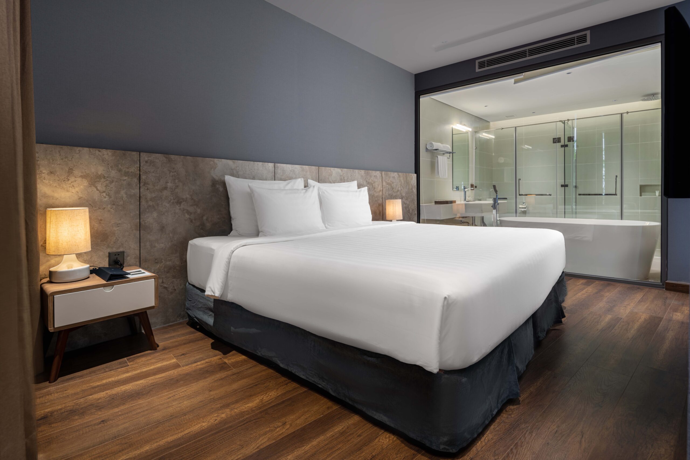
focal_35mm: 17
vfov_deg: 70.4
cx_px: 345
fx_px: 326
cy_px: 230
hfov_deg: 93.3
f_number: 11
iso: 80
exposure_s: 1/4
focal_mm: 17
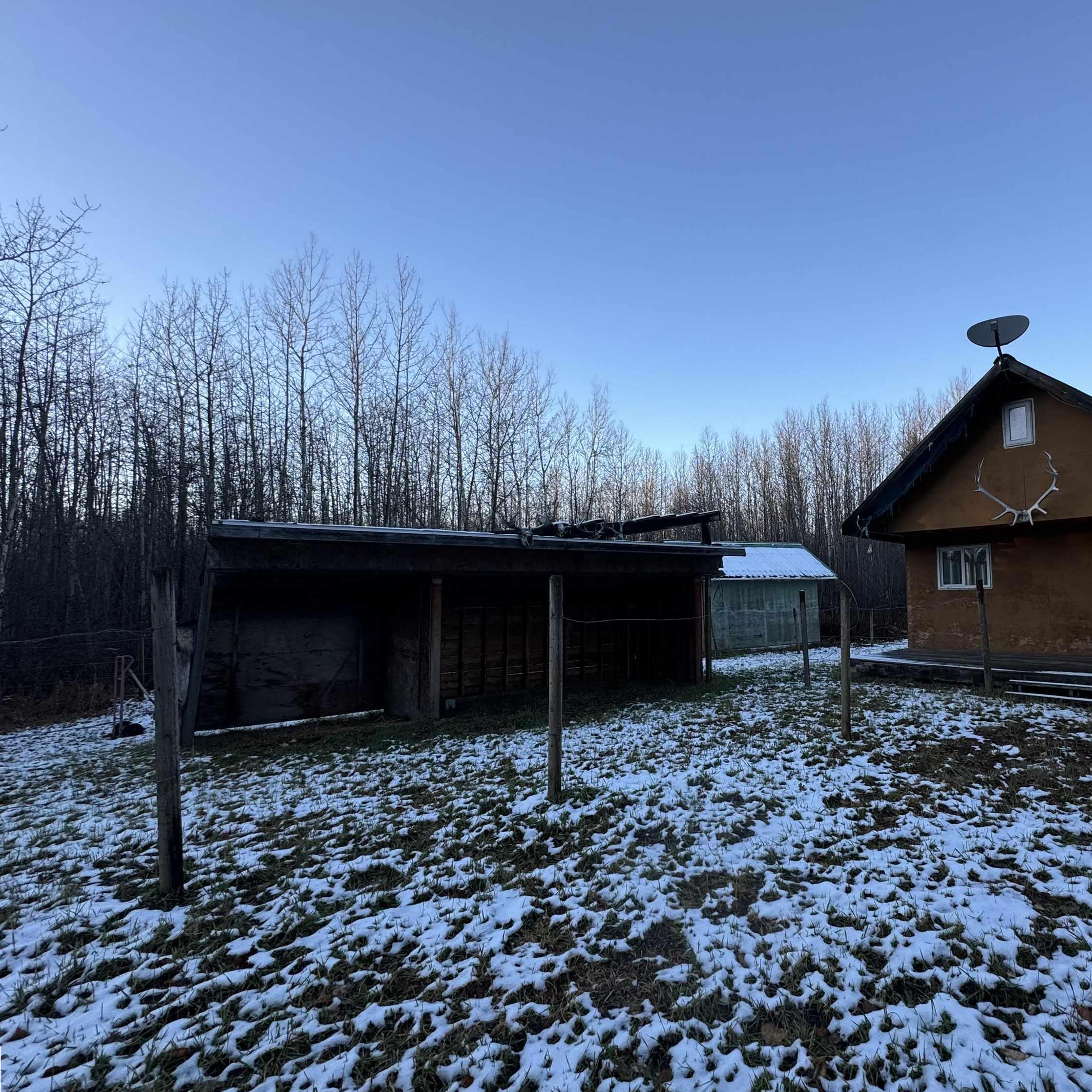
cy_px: 550
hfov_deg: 81.9
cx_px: 702
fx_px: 607
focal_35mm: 17
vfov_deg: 84.0
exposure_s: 1/281
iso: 40
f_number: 2.2
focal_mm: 2.22
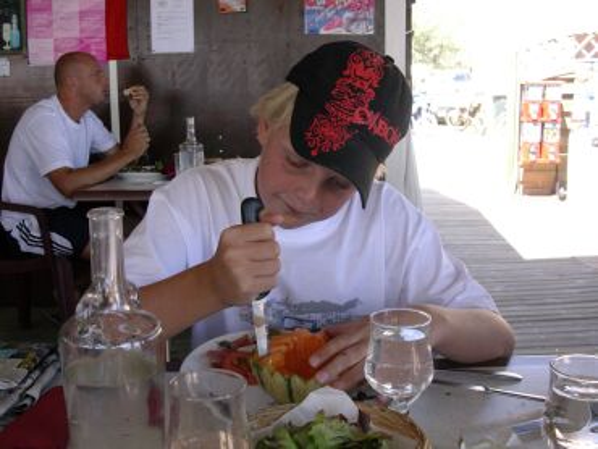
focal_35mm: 45
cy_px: 224
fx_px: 778
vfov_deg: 32.2
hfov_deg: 42.1
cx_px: 299
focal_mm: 6.7
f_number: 2.9
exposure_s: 1/132
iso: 70
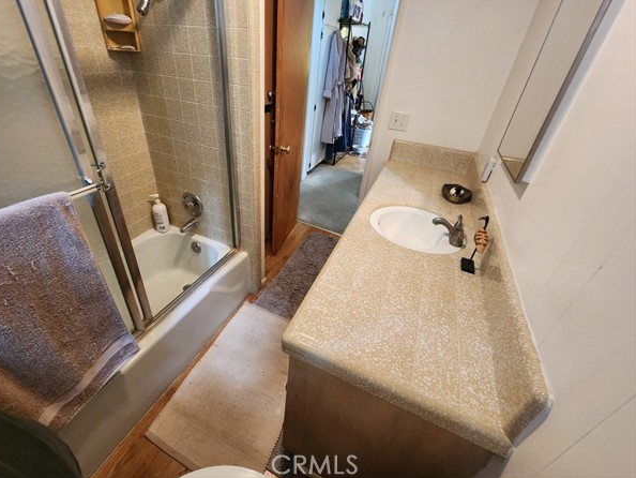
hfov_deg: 101.9
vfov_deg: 85.6
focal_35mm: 14
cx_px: 296
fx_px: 257
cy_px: 223
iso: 500
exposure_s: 1/30
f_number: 2.2
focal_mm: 2.2
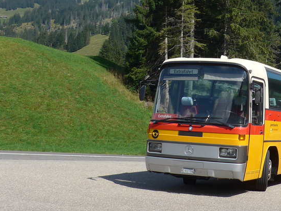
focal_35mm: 64
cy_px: 33
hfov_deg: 28.4
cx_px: 283
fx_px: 520
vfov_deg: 22.5
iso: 80
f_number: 2.8
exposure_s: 1/1600
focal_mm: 6
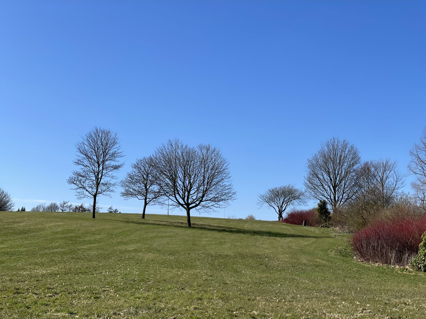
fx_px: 640
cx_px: 213
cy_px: 160
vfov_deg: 28.0
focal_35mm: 52
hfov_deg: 36.8
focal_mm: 6
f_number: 2
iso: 32
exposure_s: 1/2083
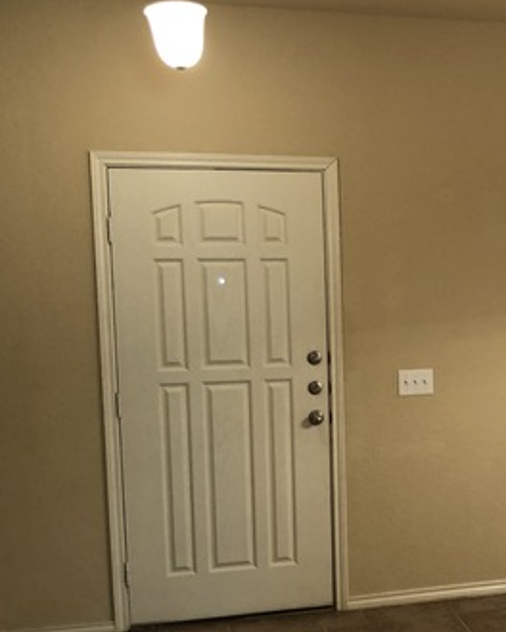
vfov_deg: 35.2
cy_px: 387
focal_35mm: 53
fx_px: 992
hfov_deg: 27.4
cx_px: 475
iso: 50
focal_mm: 3.99
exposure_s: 1/15
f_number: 1.8
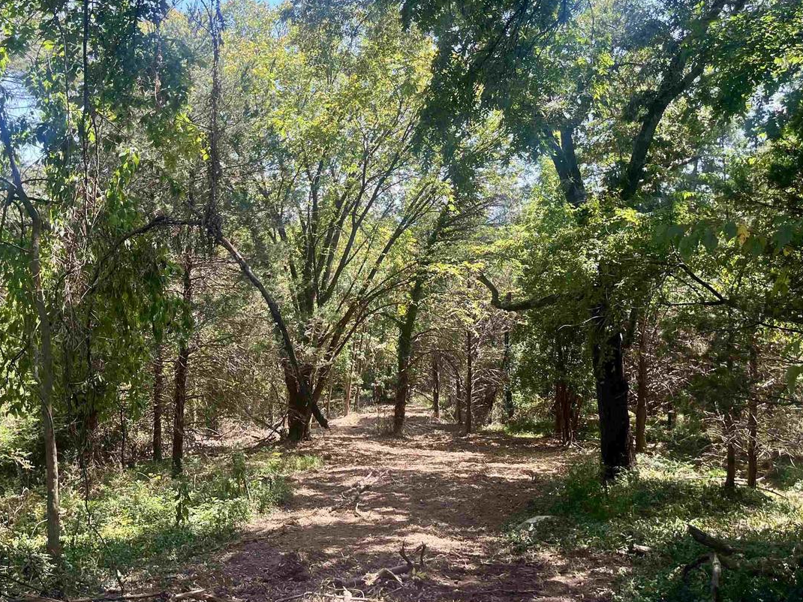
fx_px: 812
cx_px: 368
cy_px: 209
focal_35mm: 35
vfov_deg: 40.3
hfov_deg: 52.6
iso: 50
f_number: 1.6
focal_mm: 5.1
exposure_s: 1/368
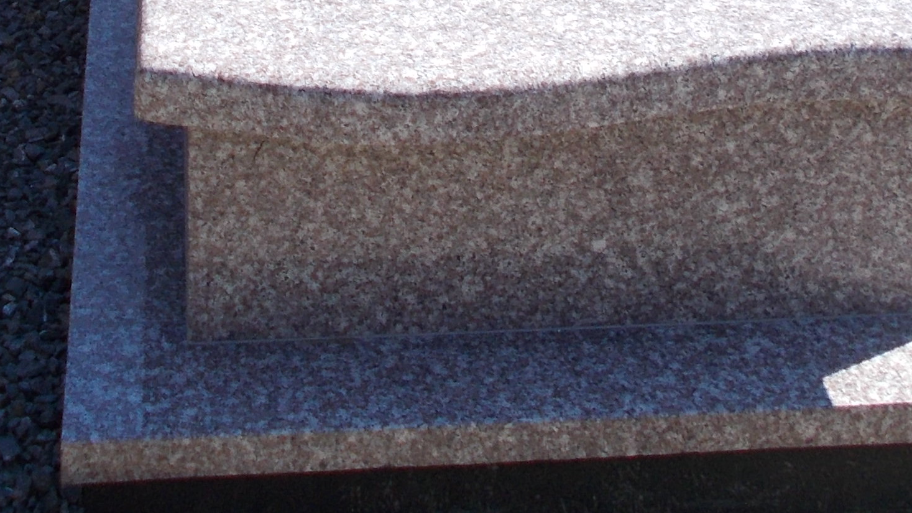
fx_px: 2152
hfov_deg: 23.9
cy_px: -284
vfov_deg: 12.8
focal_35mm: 89
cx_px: 462
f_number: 8
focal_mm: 4.6
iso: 80
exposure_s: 1/100
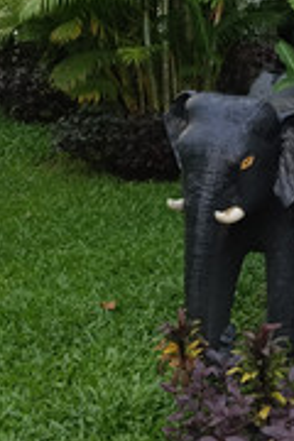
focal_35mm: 84
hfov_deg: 16.0
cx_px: 276
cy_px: 5
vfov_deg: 23.2
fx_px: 1029
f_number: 1.8
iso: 50
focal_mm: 4.22
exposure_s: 1/376
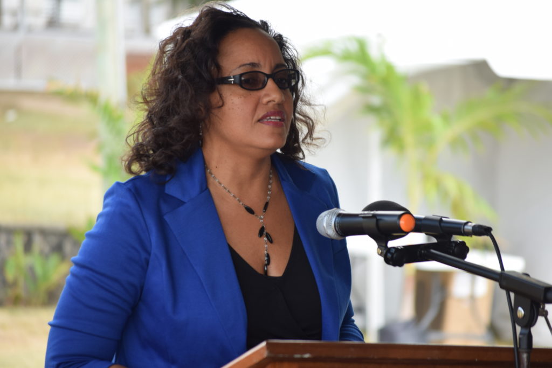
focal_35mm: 188
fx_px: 2875
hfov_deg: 11.0
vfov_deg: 7.3
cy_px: 184
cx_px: 276
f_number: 5.6
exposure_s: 1/160
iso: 200
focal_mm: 125
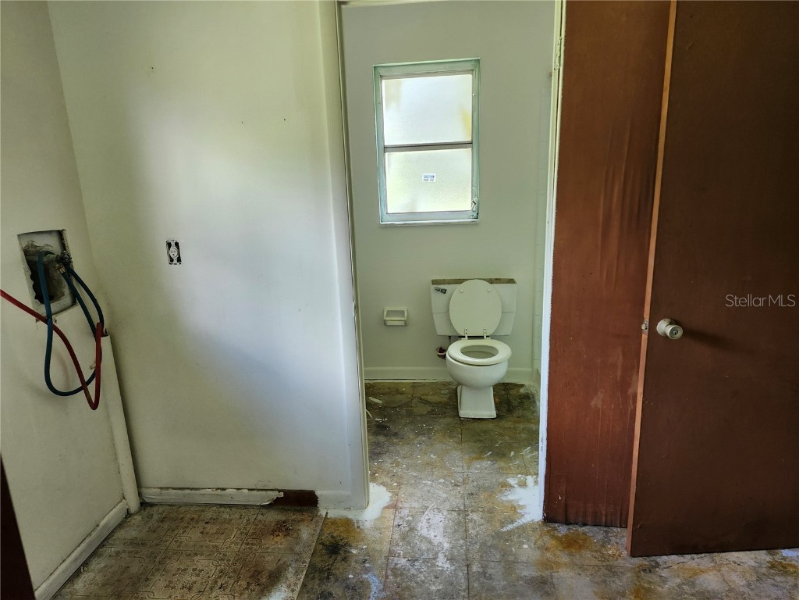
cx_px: 400
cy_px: 300
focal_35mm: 23
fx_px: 531
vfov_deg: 58.9
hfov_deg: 73.9
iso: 250
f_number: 1.8
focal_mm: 5.54
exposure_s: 1/120
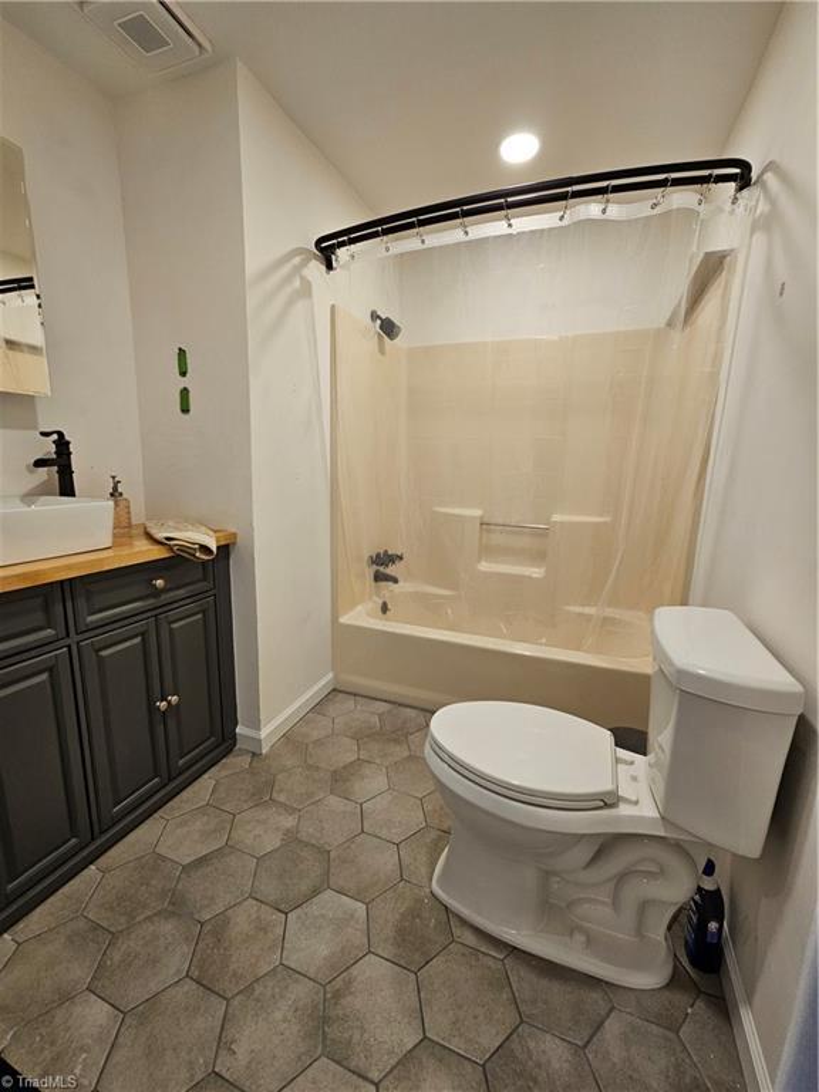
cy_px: 546
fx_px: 410
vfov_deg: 106.2
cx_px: 410
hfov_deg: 89.9
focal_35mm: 13
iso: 125
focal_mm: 2.2
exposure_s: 1/60
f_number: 2.2
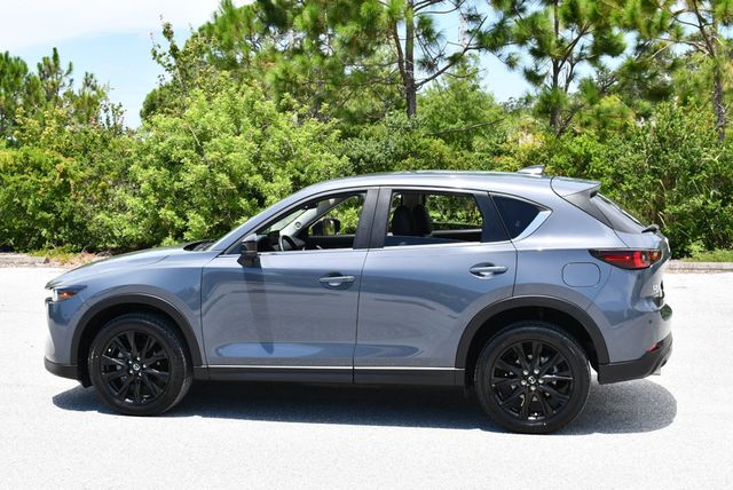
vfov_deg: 25.1
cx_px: 366
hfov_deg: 36.8
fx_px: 1100
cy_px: 245
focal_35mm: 54
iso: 180
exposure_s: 1/250
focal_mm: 27
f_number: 8
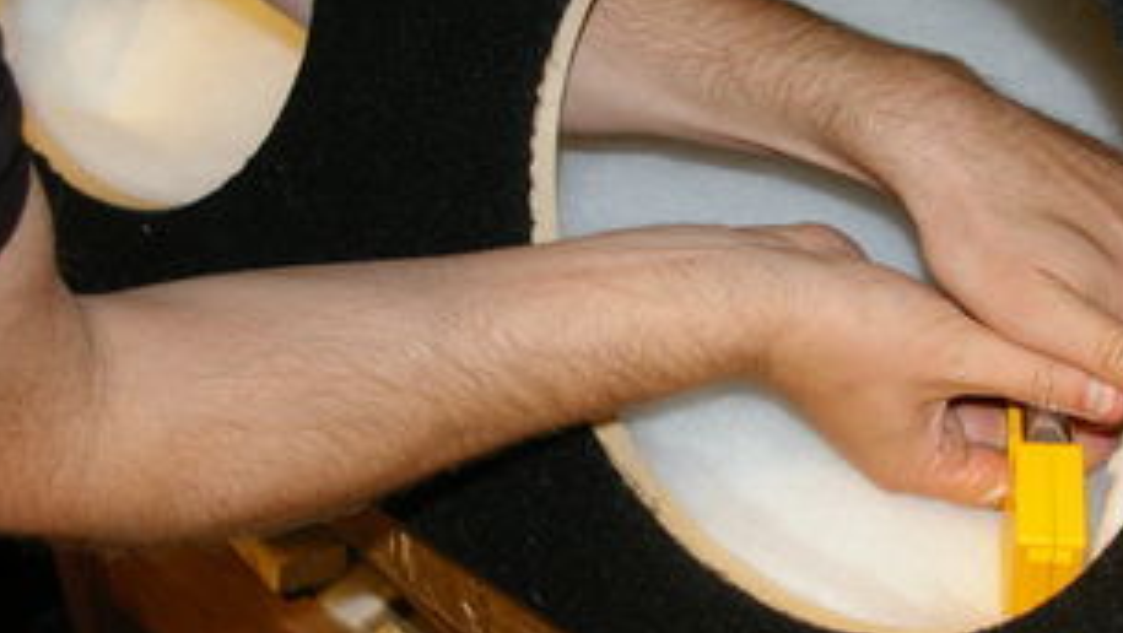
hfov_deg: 26.6
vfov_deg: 15.3
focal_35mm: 79
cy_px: 184
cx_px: 788
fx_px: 2354
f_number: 5.6
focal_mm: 24
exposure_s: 1/45
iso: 800
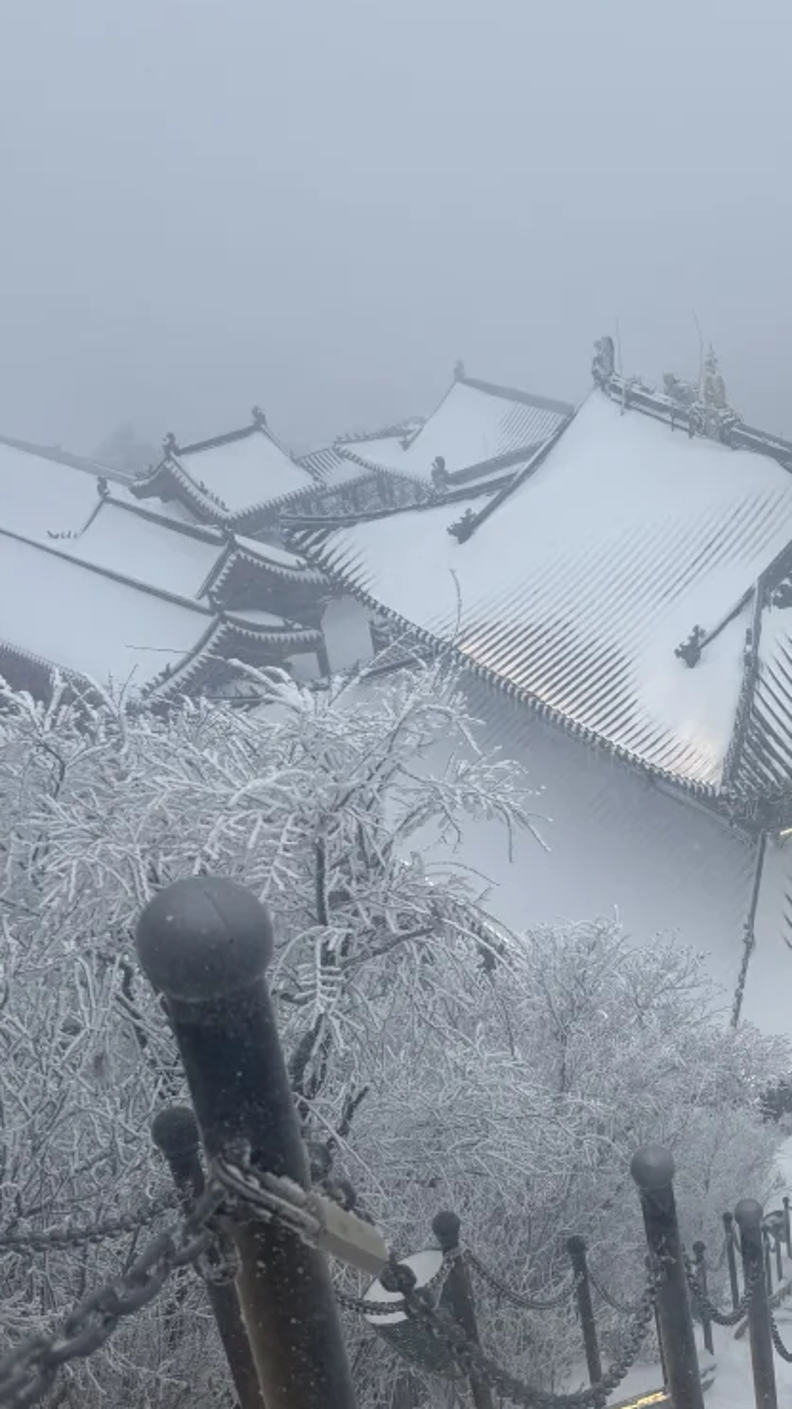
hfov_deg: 22.3
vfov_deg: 40.2
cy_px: 905
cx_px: 861
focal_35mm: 51
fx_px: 1904
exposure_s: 1/868
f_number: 1.78
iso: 80
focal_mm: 6.76
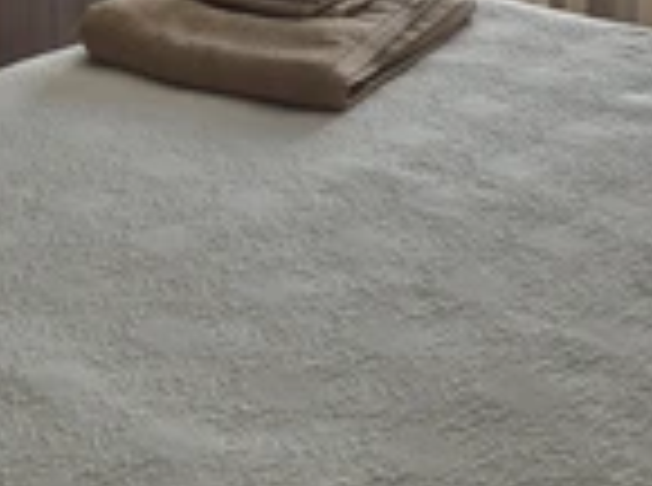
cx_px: 103
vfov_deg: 19.2
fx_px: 1315
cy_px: -162
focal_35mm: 70
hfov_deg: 27.1
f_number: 1.8
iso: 40
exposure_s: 1/180
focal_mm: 5.4
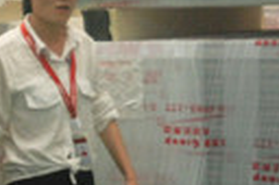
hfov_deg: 10.5
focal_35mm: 197
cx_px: 131
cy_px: -45
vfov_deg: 6.9
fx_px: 1525
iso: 800
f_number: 3.5
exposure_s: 1/640
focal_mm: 28
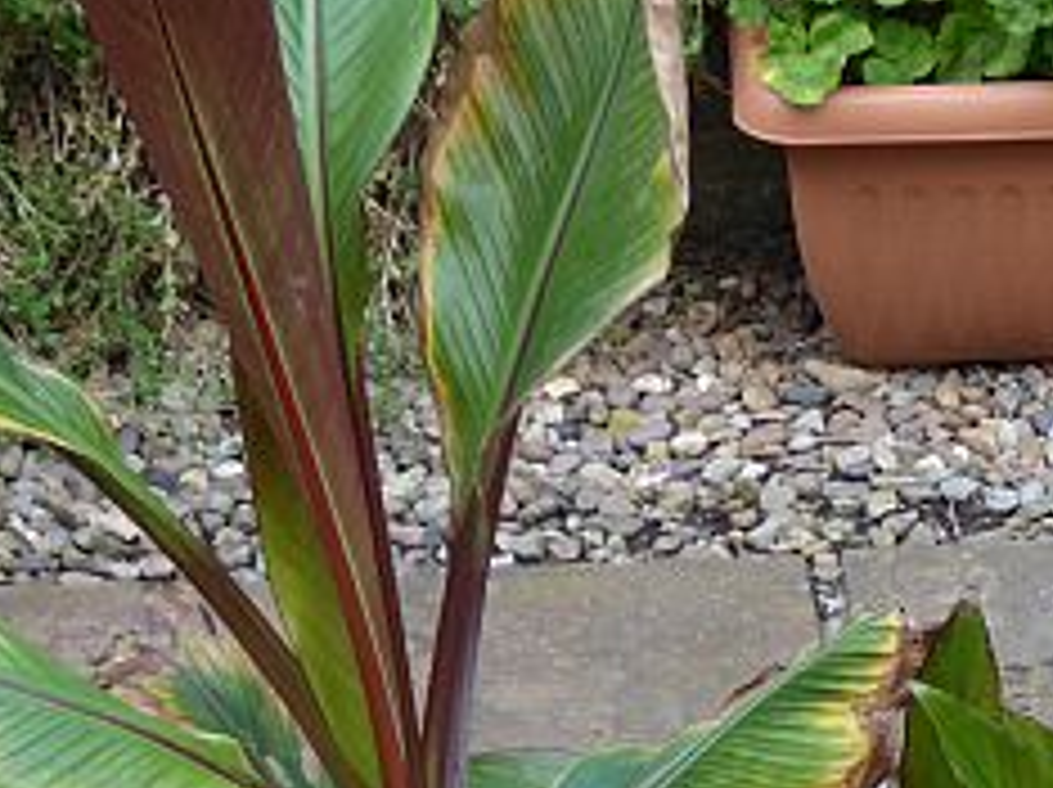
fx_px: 5075
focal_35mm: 167
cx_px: 698
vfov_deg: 8.8
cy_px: 905
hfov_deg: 11.8
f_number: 4.3
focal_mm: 10.9
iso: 200
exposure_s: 1/60
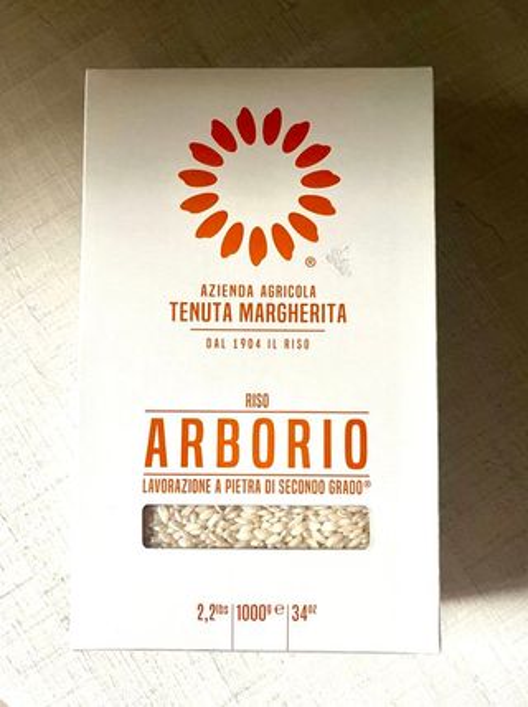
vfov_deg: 67.4
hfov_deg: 53.0
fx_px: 530
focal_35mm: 26
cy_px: 354
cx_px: 264
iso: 250
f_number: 1.6
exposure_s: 1/60
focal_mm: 5.1
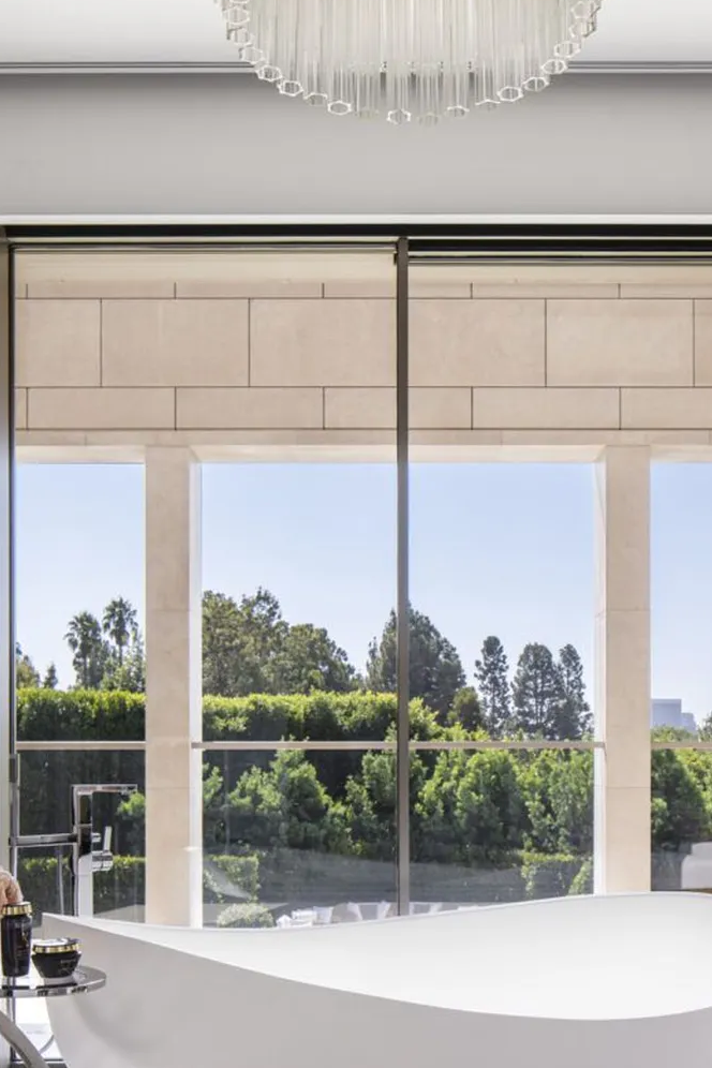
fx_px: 1098
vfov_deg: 51.9
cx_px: 401
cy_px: 567
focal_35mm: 37
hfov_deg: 35.9
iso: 125
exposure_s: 1/125
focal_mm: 24
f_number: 9
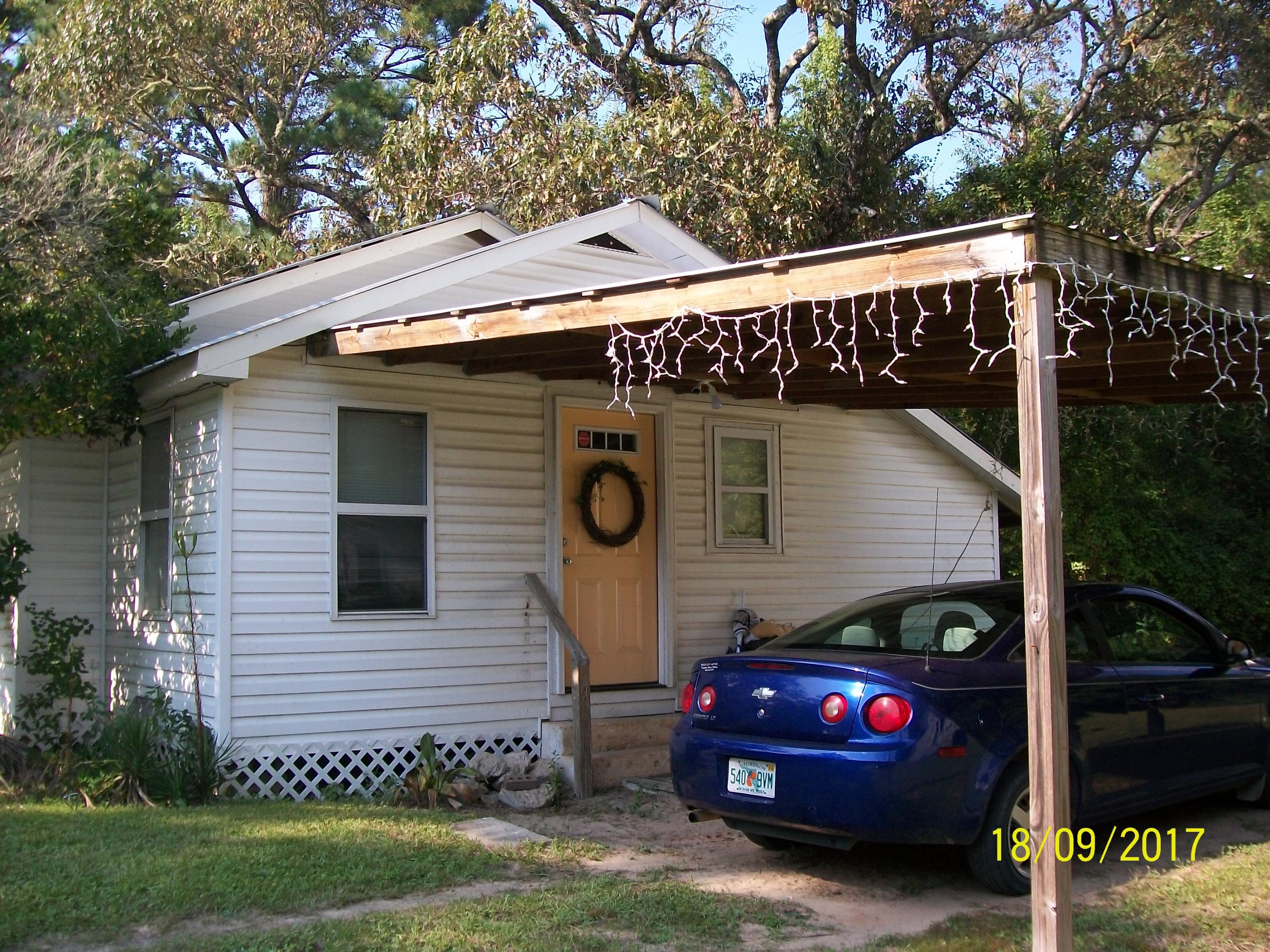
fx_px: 1321
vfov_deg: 39.7
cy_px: 476
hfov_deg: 51.4
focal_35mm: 36
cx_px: 635
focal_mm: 6
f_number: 2.7
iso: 80
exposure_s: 1/400
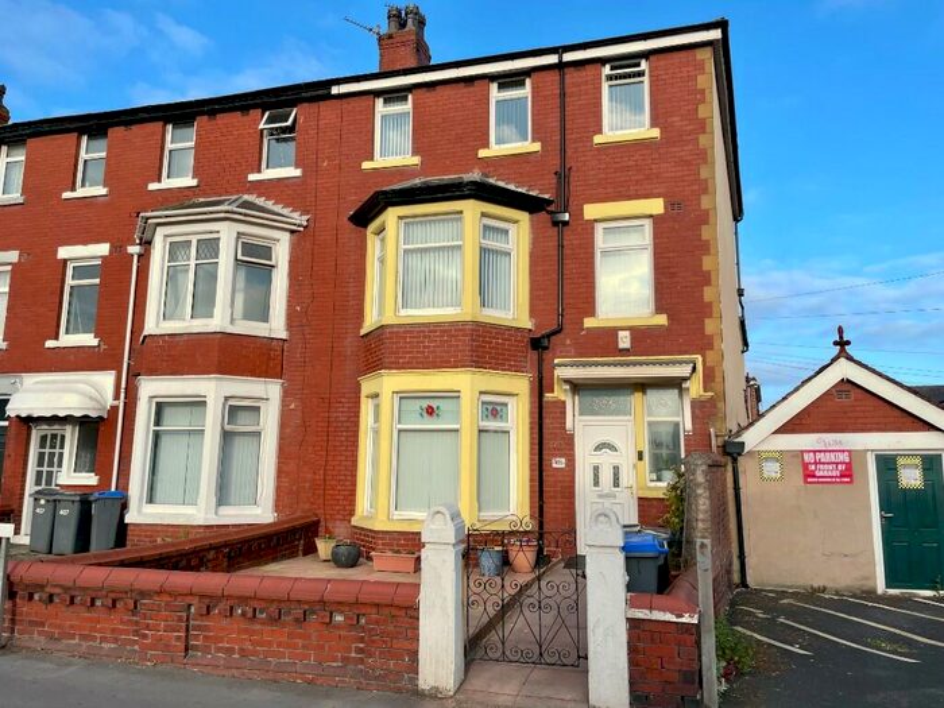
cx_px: 472
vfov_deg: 53.1
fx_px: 709
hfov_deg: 67.3
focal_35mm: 26
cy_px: 354
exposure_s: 1/1949
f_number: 1.6
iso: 32
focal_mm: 4.2
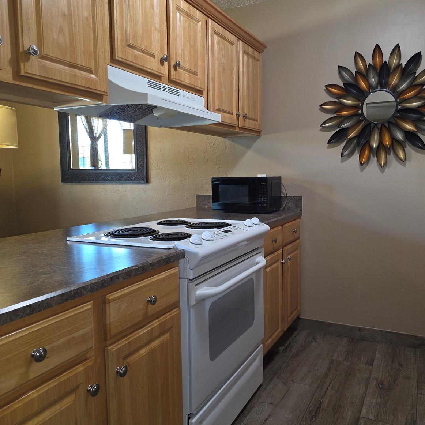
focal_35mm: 28
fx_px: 389
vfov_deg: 57.3
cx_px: 237
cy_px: 212
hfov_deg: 57.2
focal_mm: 6.3
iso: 125
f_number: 1.7
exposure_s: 1/60
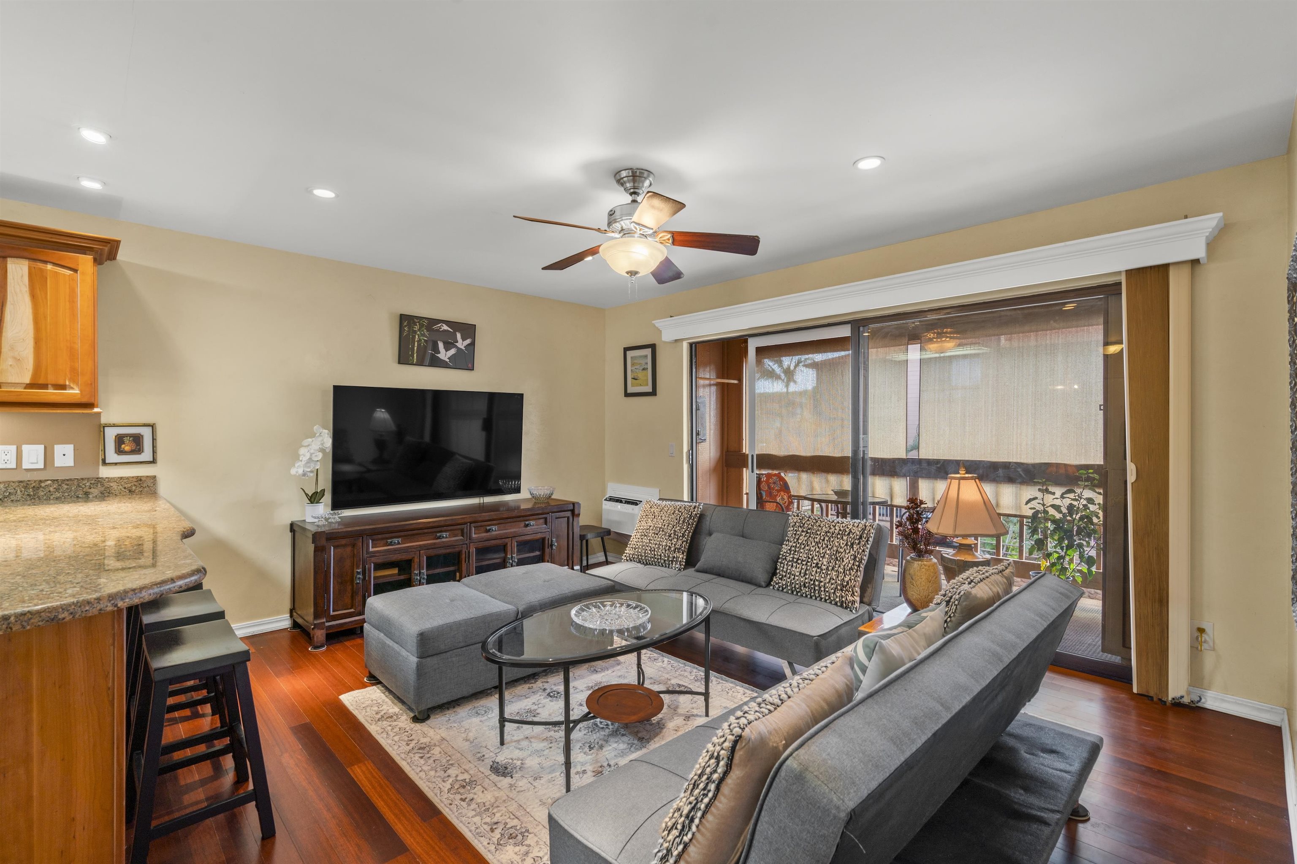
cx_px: 648
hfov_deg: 96.7
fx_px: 576
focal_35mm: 16
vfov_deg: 73.7
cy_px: 432
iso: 100
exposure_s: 1/2
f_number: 8
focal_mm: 16
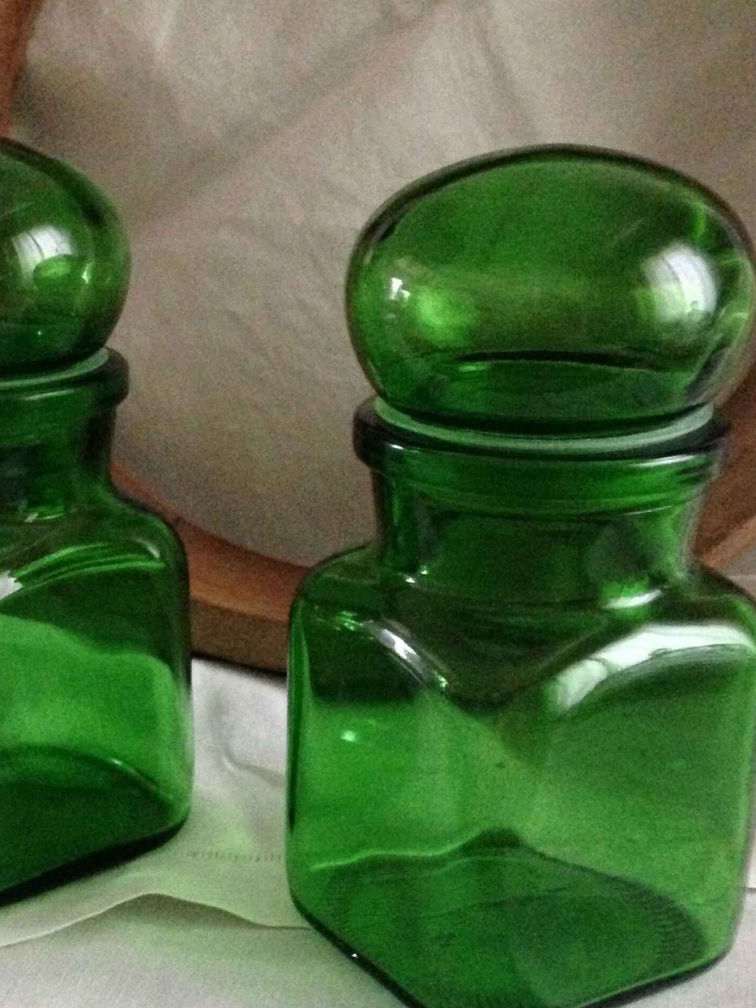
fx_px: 1660
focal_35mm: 57
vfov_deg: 33.5
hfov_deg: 25.5
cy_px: 671
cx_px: 224
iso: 800
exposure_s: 1/15
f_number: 2.4
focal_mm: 4.12
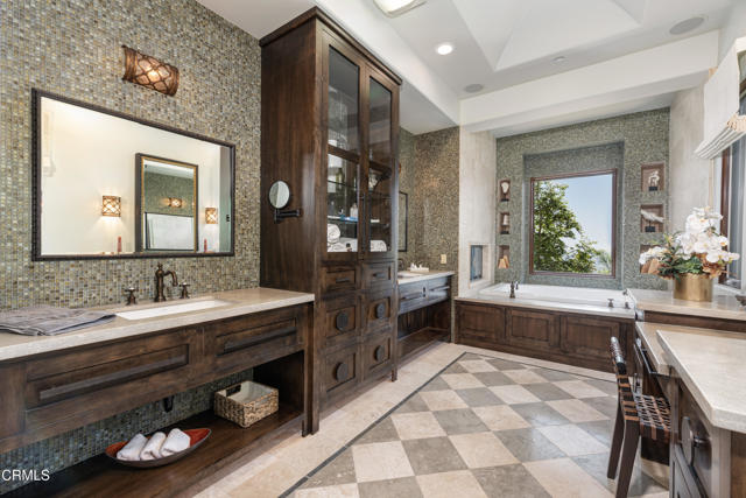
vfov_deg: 77.4
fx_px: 311
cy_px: 249
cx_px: 373
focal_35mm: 15
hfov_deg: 100.4
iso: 200
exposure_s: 1/2
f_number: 8
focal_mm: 15
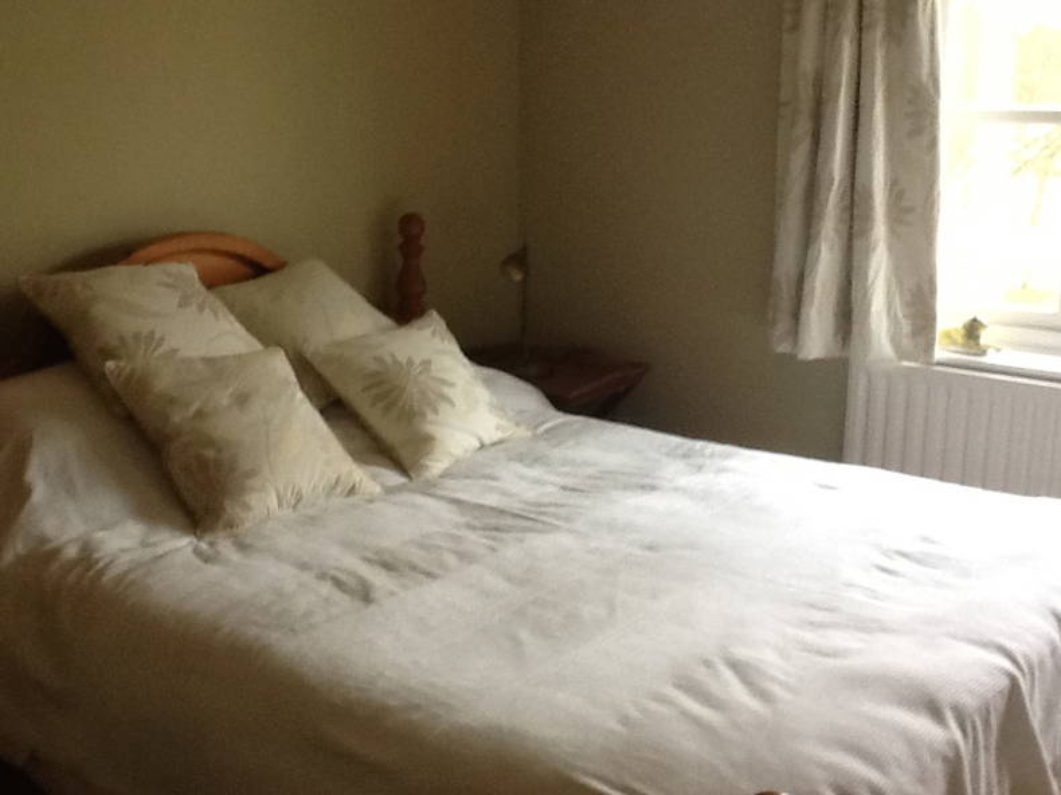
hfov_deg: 43.0
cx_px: 530
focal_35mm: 44
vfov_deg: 32.9
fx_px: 1348
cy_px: 398
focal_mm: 2.03
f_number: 2.4
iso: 80
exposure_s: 1/30
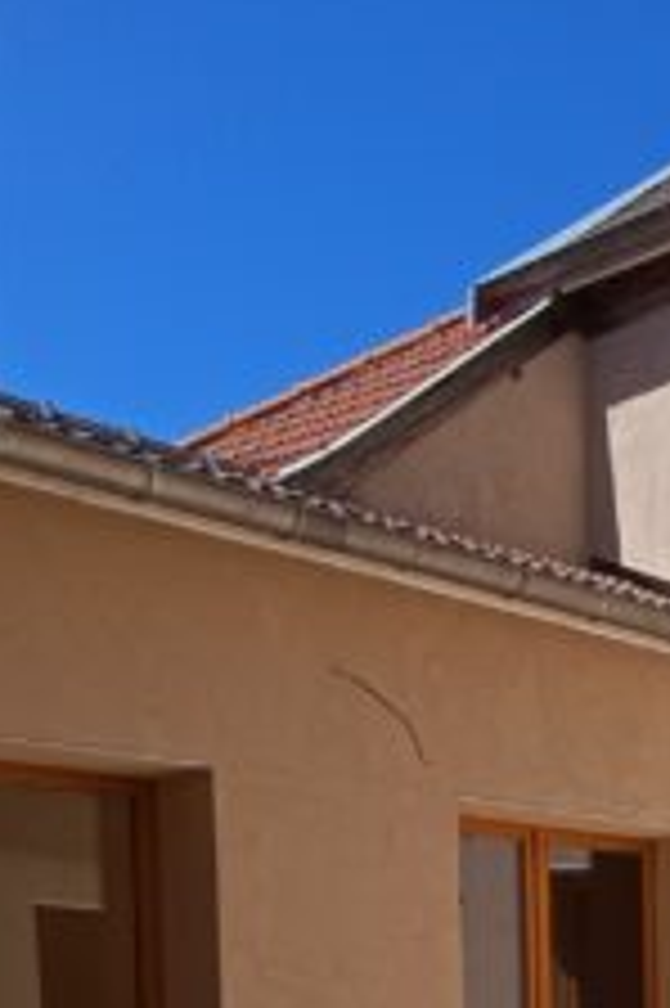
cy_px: 1120
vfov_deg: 31.1
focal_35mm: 57
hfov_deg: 20.4
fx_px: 1594
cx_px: 998
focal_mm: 1.66
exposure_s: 1/1548
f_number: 2.2
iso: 51
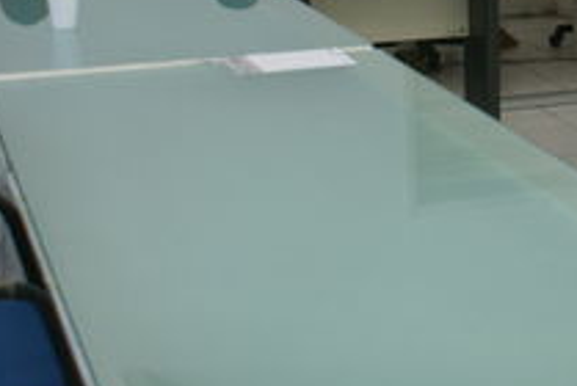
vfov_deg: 12.9
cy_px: 15
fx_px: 1685
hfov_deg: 18.0
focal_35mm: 105
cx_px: 772
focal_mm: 20
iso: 250
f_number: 4
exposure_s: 1/40
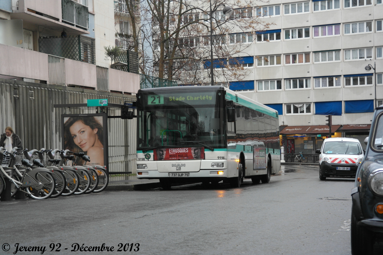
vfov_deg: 16.3
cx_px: 192
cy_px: 128
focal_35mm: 84
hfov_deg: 24.2
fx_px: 894
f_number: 5.6
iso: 400
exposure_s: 1/50
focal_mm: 55
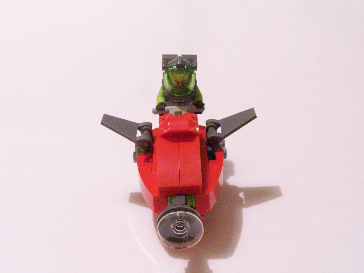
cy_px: 136
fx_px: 536
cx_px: 182
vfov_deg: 28.6
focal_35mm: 51
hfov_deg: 37.5
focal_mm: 8.5
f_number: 8
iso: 400
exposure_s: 1/4
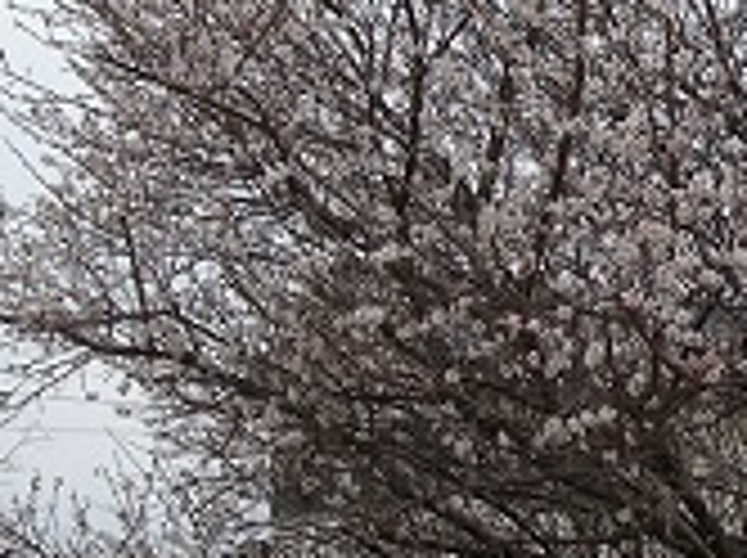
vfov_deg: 11.0
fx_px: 2887
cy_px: 405
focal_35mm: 134
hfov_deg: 14.2
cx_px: 936
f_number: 2.8
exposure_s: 1/49.1
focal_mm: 7.9
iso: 89
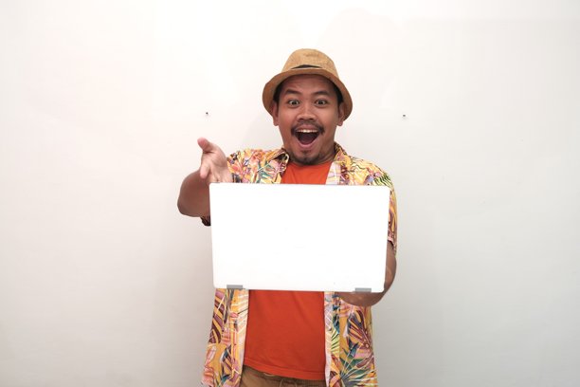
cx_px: 290
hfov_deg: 41.9
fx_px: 757
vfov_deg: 28.6
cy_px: 194
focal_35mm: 47
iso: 125
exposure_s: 1/60
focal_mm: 31.4
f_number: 5.6
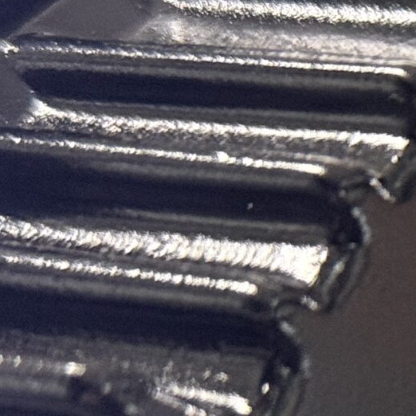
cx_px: 945
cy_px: 633
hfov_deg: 7.9
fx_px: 2828
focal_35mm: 208
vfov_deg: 8.2
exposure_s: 1/33
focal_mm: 6.76
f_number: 1.78
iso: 320
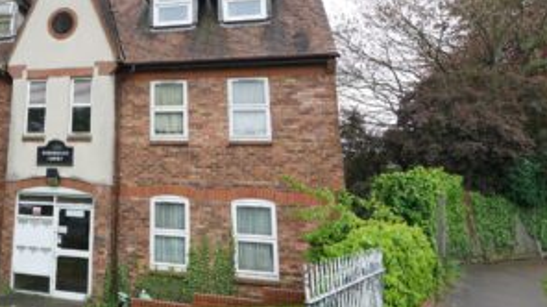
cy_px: 72
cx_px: 68
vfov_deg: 33.8
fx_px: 493
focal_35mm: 34
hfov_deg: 52.1
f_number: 7.1
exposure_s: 1/100
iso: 200
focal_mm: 16
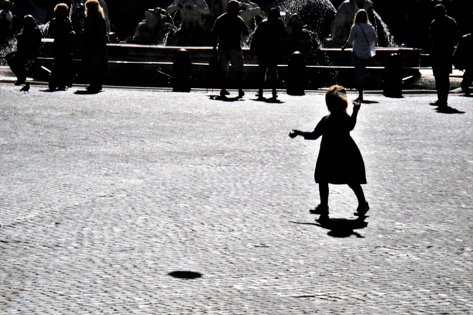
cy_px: 158
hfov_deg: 13.1
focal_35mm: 158
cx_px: 236
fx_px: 2067
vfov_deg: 8.7
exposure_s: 1/500
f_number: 36
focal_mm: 105
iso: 800
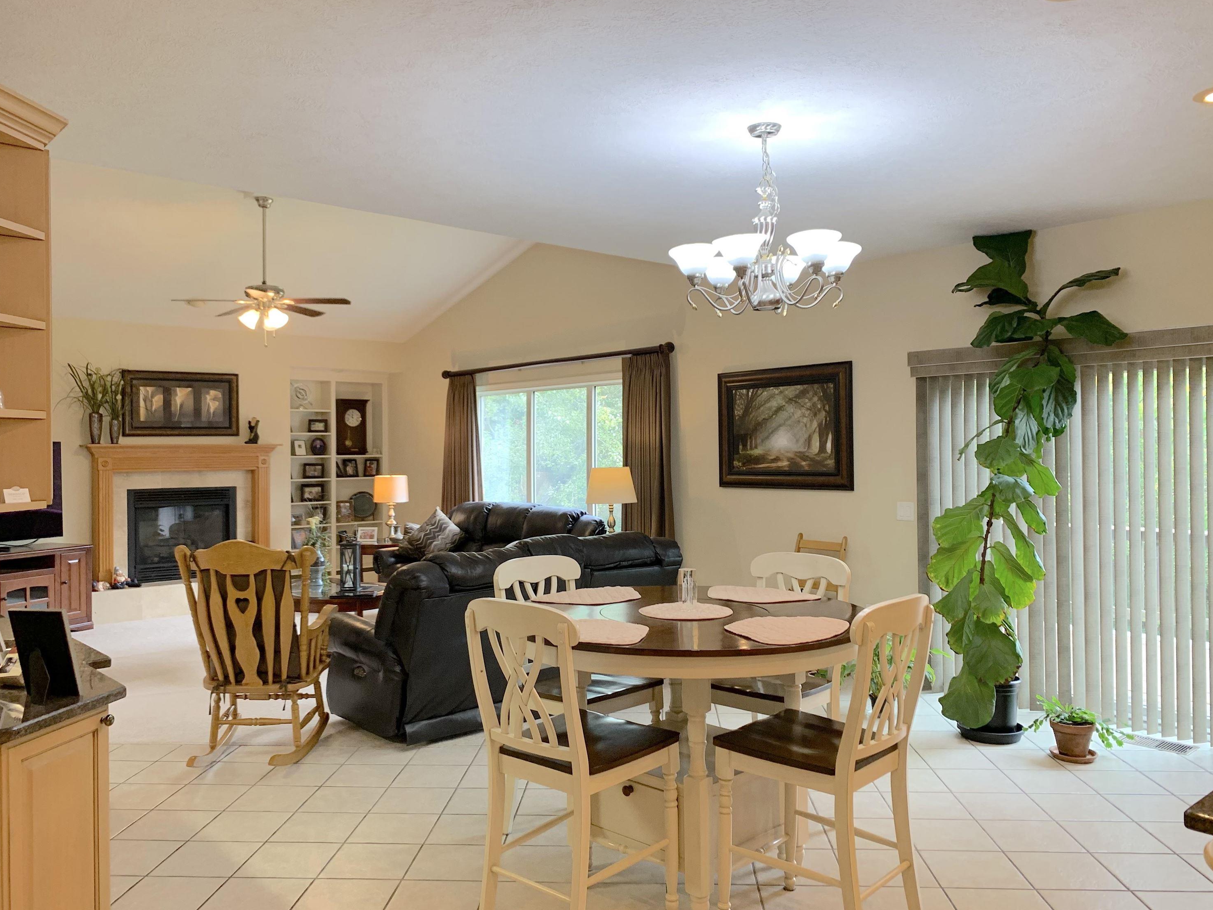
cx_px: 591
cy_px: 460
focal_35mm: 27
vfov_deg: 51.4
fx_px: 946
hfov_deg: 65.3
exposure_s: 1/60
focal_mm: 4.25
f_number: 1.8
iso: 80
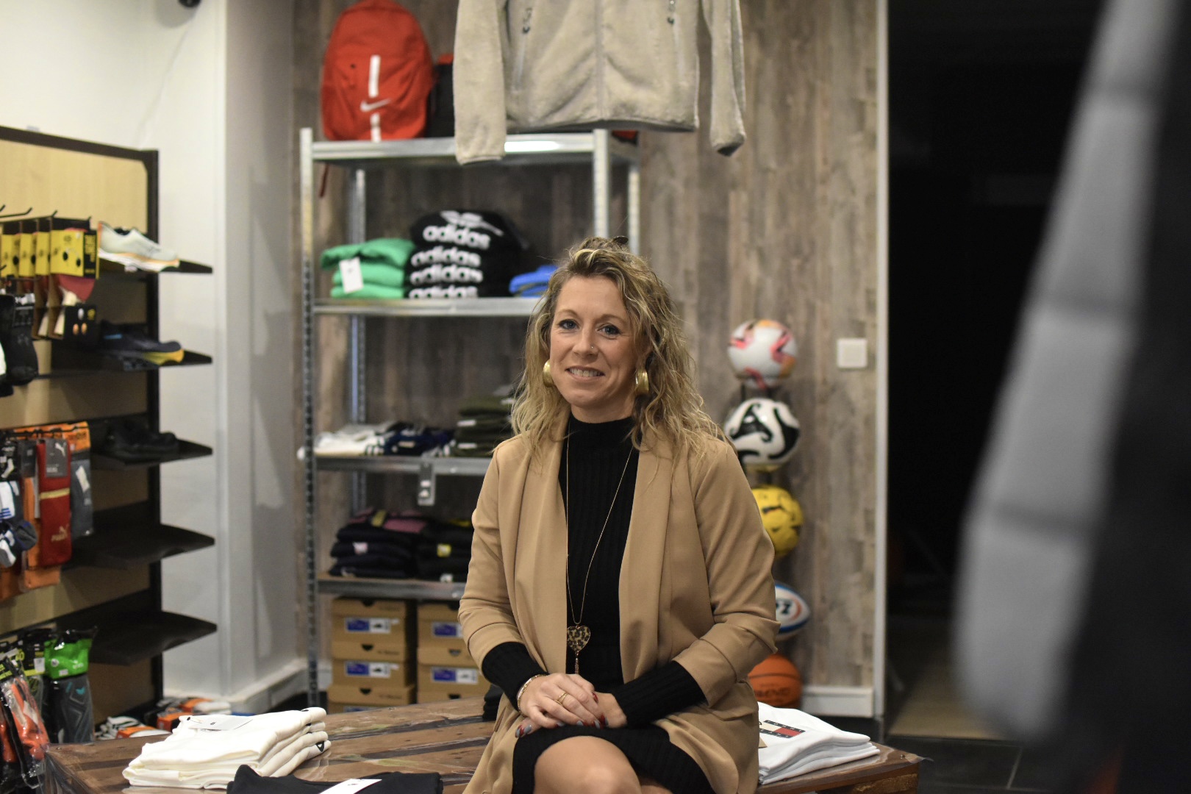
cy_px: 397
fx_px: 1737
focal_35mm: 52
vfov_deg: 25.8
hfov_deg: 37.9
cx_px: 596
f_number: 2
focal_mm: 35
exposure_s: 1/400
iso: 3200
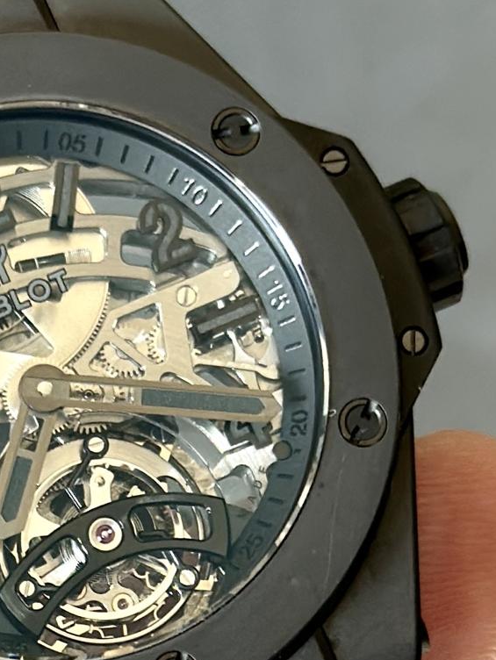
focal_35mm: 102
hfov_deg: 14.4
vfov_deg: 19.1
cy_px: 476
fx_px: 1946
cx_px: 76
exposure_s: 1/60
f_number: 1.78
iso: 125
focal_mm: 6.86
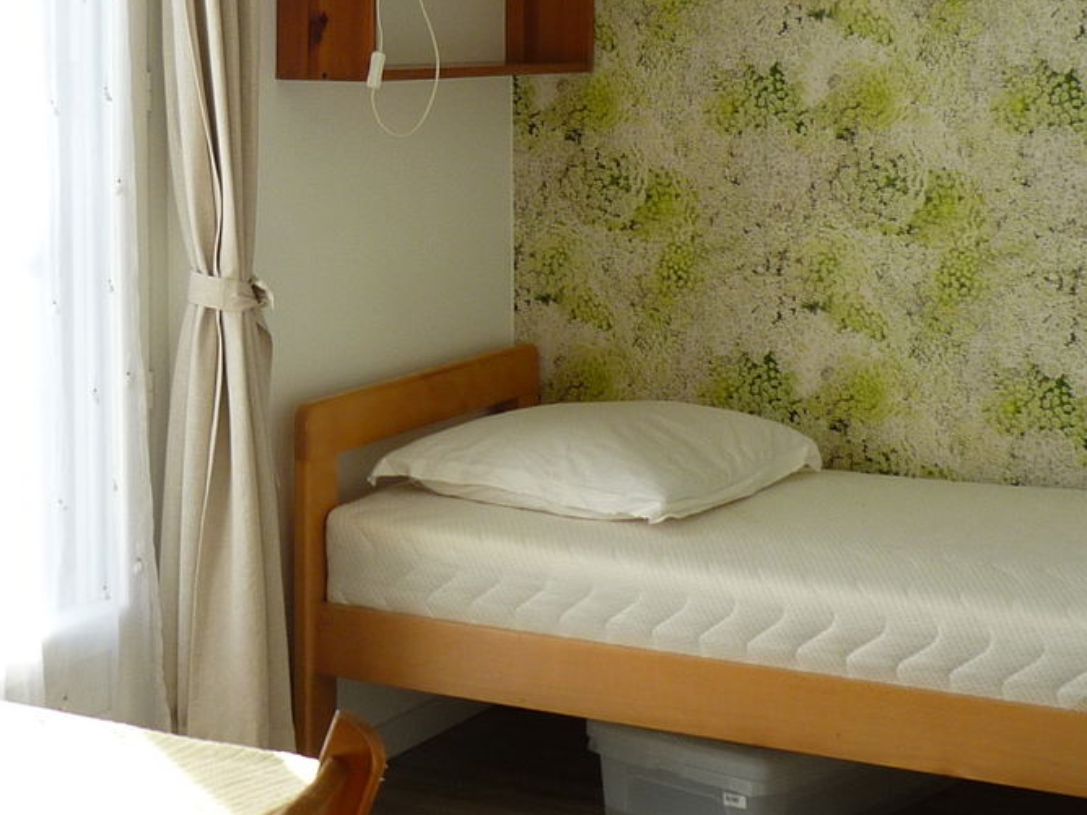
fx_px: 2481
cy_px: 161
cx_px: 282
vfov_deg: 18.5
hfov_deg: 24.5
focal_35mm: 79
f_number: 2.8
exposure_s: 1/80
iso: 100
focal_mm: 5.5
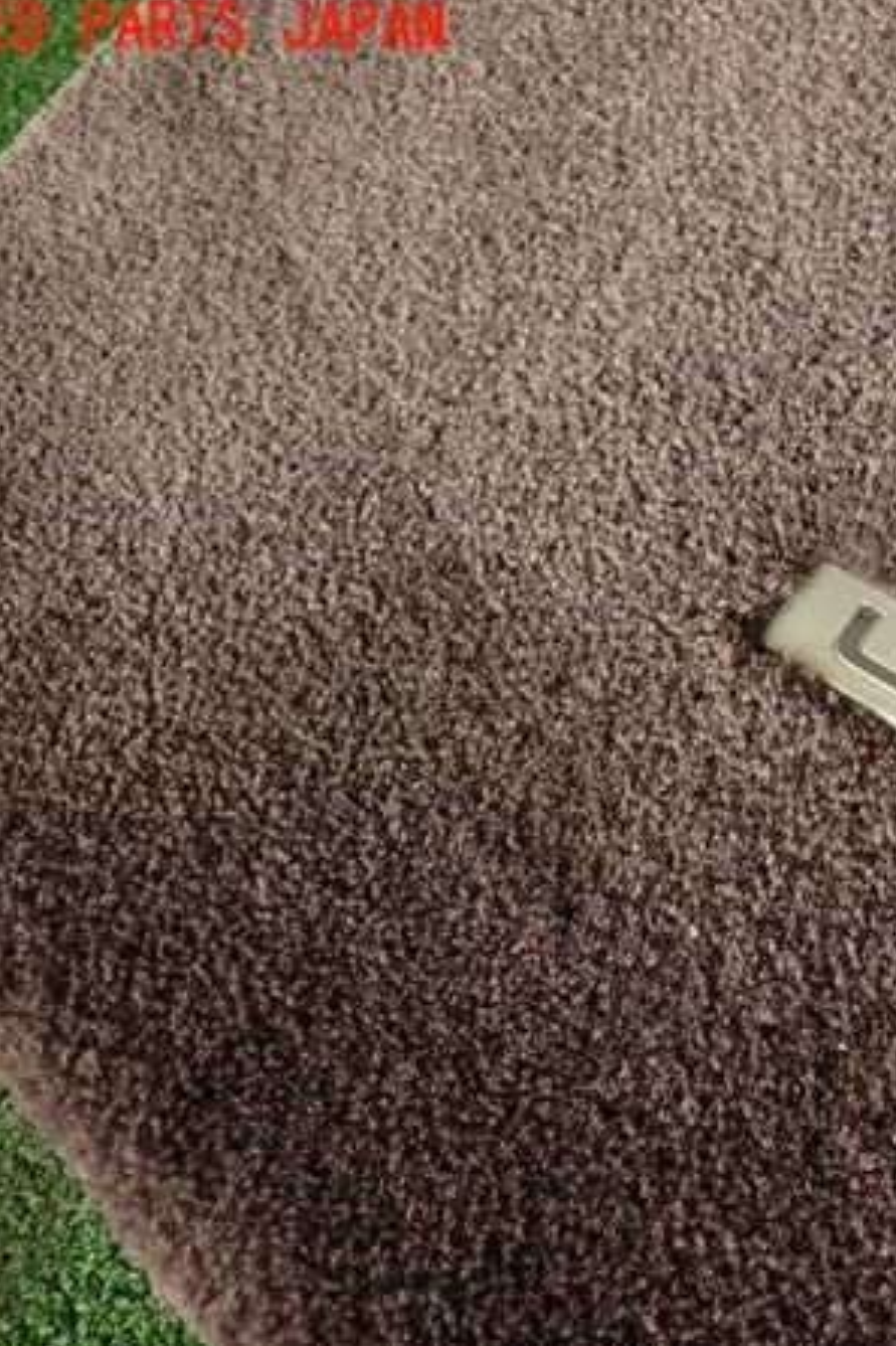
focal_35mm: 35
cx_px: 802
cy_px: 670
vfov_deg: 54.5
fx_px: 1308
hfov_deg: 35.6
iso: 100
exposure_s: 1/60
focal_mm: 4.5
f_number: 2
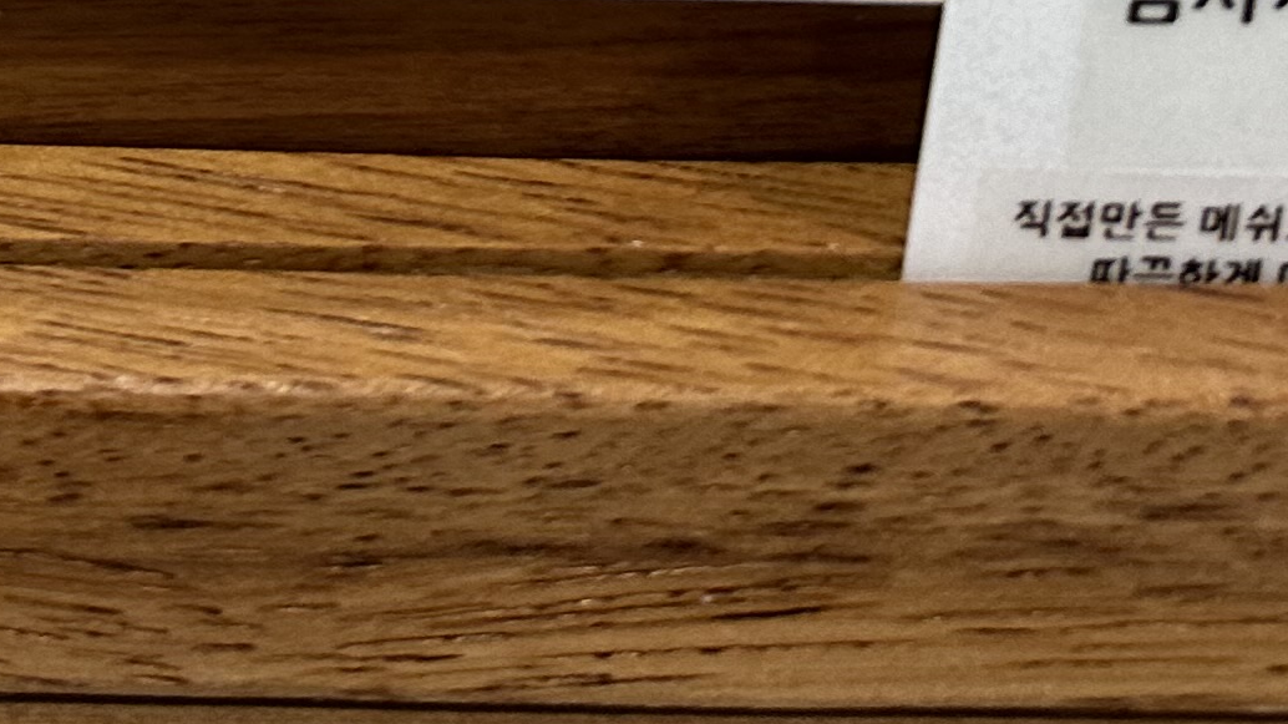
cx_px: -176
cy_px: -1118
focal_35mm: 102
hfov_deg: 19.9
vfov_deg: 10.1
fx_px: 3483
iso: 160
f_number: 1.78
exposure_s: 1/60
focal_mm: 6.86
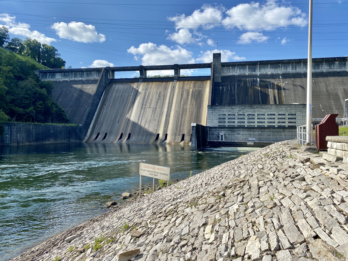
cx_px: 174
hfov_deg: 67.3
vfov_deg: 53.1
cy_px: 130
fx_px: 261
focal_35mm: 26
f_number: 1.8
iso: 32
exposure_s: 1/2625
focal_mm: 4.25
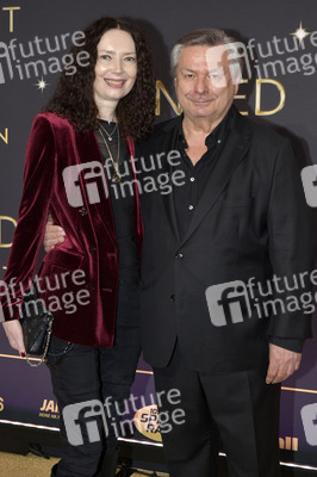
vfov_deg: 35.7
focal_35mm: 56
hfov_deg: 24.2
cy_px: 238
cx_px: 158
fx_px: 741
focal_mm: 56
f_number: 6.3
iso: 1250
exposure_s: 1/250
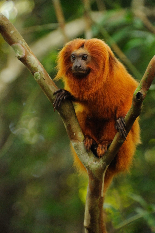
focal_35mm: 250
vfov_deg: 8.2
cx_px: 78
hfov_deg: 5.5
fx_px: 1617
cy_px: 116
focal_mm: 250
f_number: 7.1
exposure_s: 1/200
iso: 4000
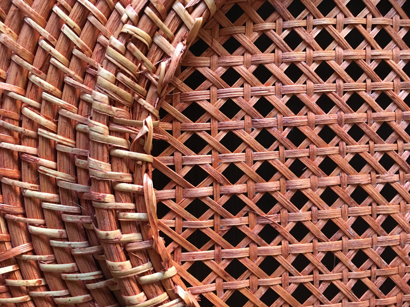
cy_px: 154
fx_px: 343
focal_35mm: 29
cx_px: 205
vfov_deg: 48.2
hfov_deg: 61.7
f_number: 2.2
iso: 200
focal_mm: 4.15
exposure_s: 1/25
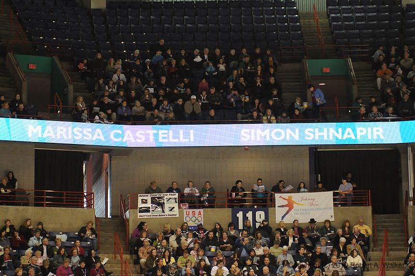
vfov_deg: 13.0
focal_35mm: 105
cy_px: 138
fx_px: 1210
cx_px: 208
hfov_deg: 19.5
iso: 1400
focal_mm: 70
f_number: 2.8
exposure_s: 1/250
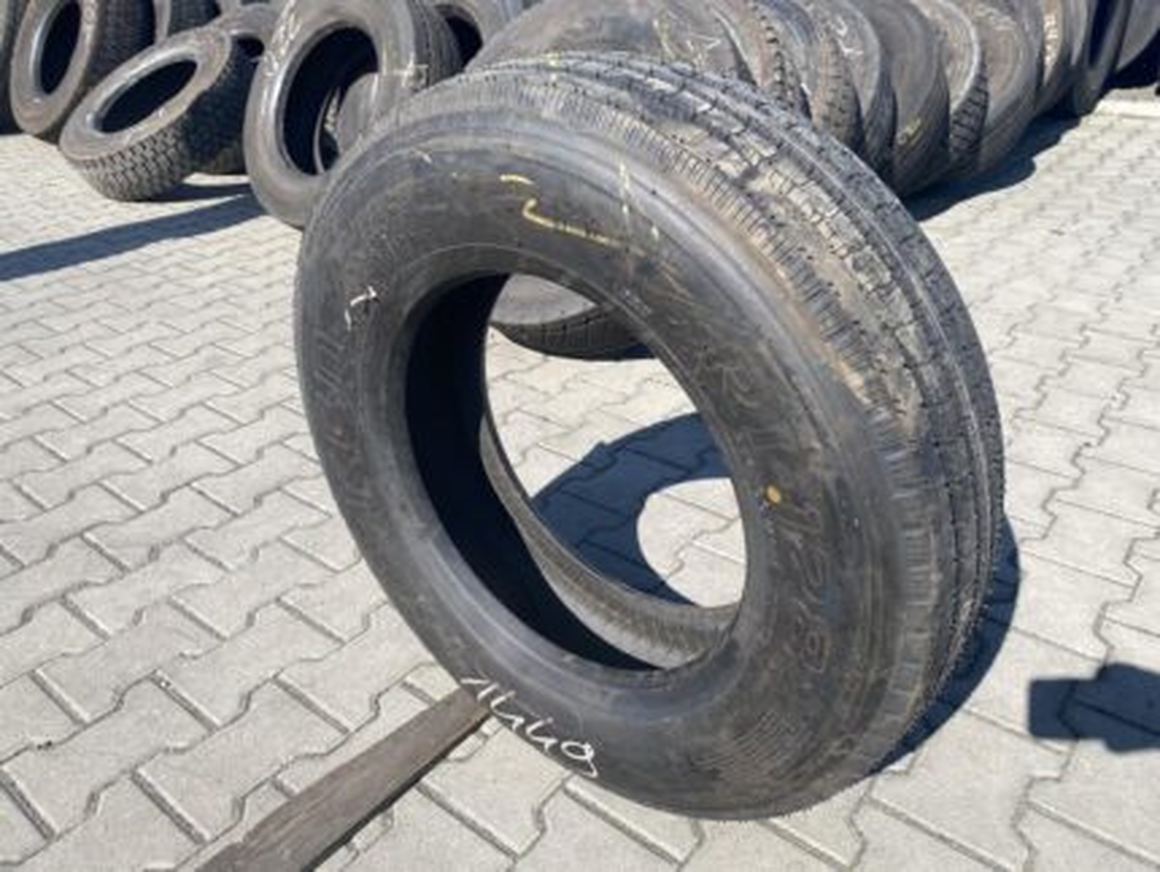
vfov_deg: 53.1
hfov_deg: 67.3
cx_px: 580
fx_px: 872
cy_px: 436
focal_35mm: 26
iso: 32
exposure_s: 1/1565
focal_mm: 4.25
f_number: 1.8
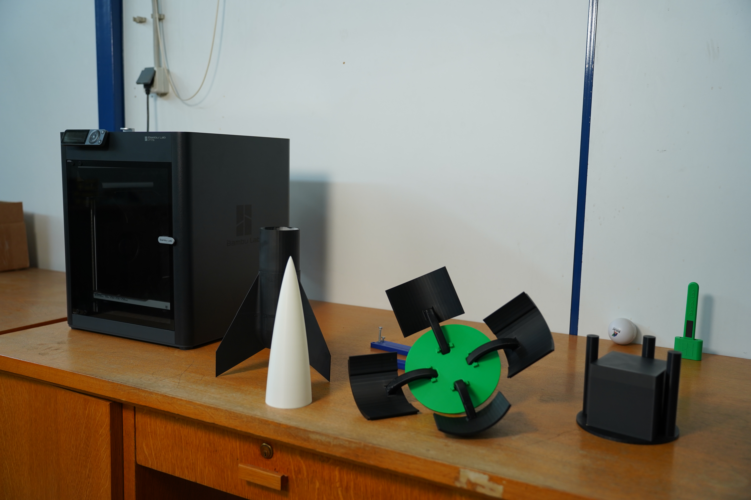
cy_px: 250
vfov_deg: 40.0
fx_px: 688
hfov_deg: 57.2
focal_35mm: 33
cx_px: 376
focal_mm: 33
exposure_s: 1/200
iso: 500
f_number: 2.8
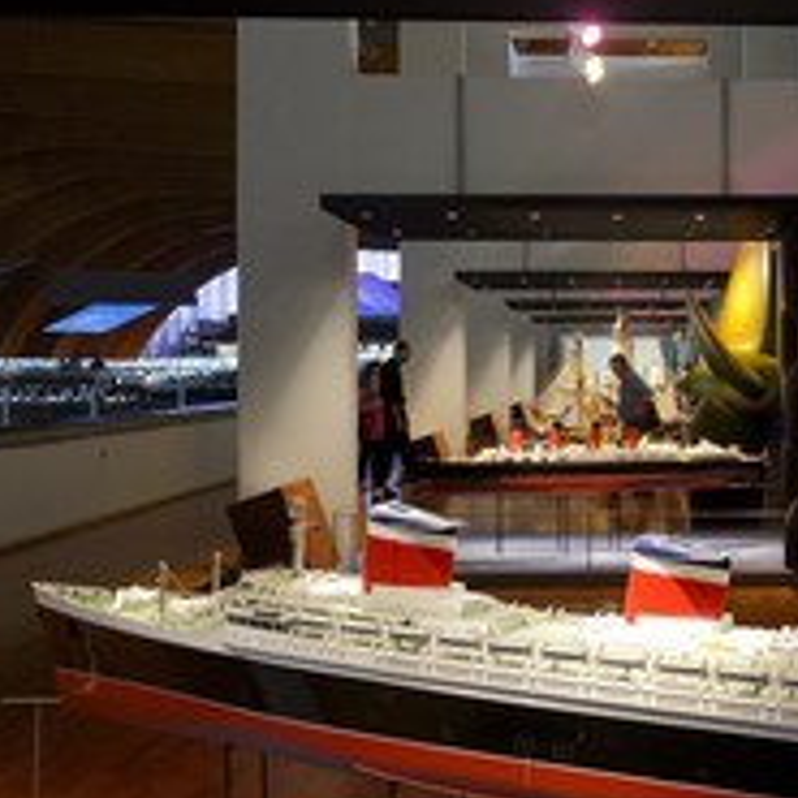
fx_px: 1356
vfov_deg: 32.8
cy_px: 371
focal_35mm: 52
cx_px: 686
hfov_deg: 31.6
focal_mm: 27
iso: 1600
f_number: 7.1
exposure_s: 1/13
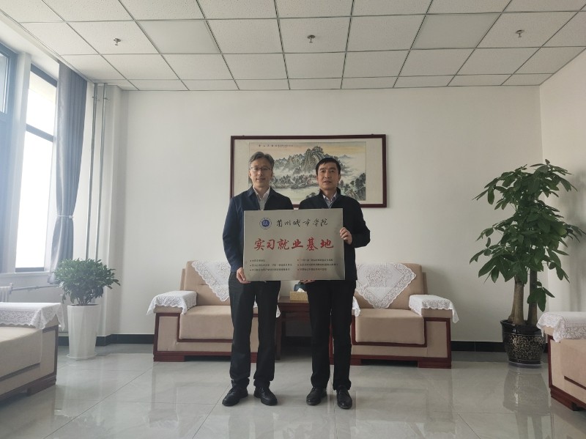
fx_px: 609
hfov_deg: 51.4
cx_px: 293
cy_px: 220
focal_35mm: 36
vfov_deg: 39.6
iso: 231
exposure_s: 1/100
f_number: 1.79
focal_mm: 4.74
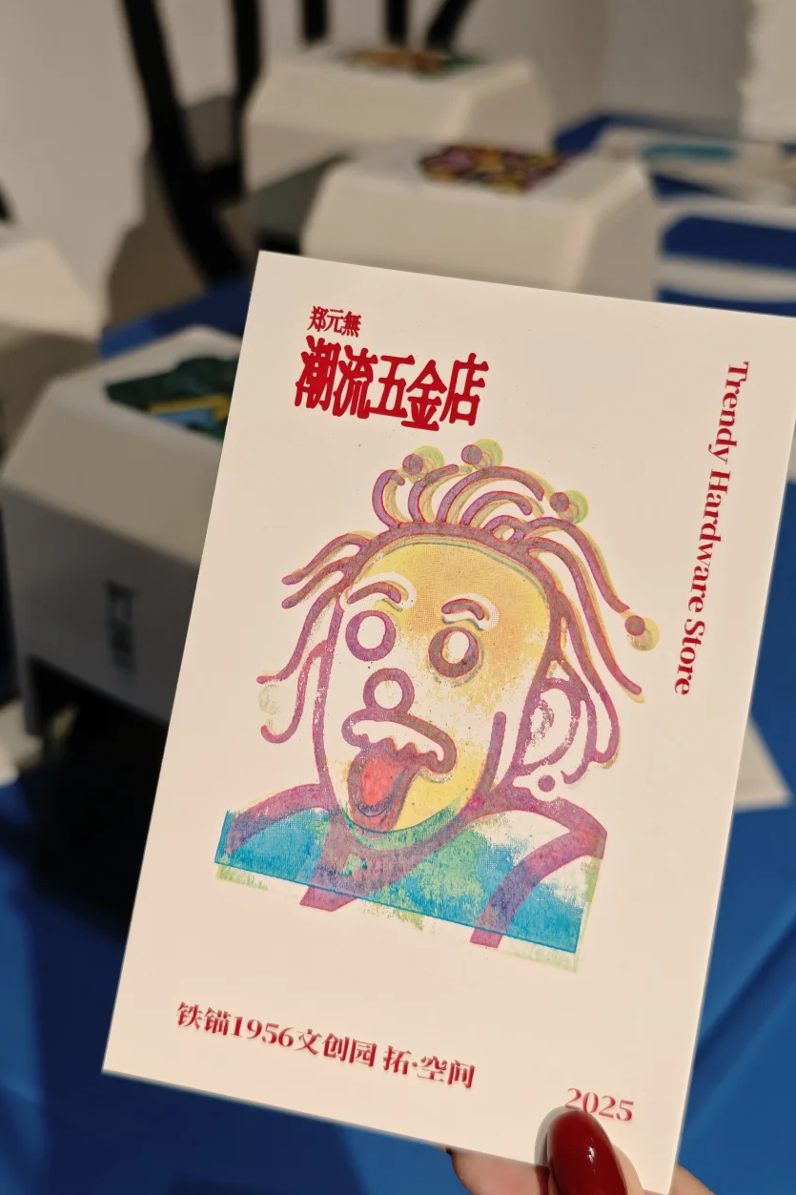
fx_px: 1825
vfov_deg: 36.2
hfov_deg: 24.6
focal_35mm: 55
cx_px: 329
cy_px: 582
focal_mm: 8.72
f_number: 1.63
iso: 400
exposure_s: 1/100
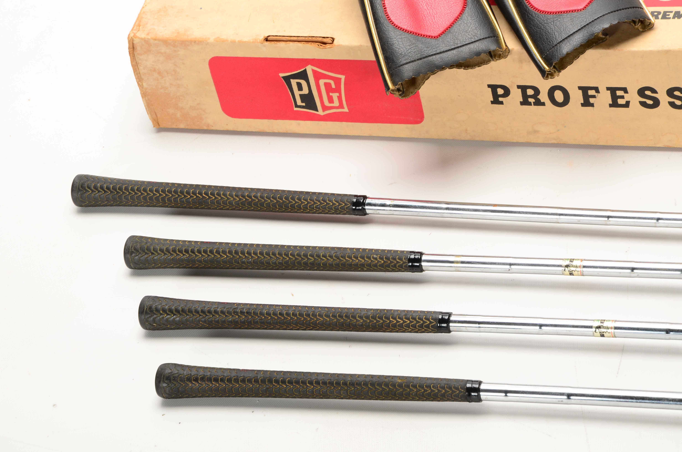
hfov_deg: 13.1
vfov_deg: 8.7
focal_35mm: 158
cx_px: 341
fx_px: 2978
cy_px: 226
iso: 200
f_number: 14
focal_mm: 105
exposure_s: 1/160
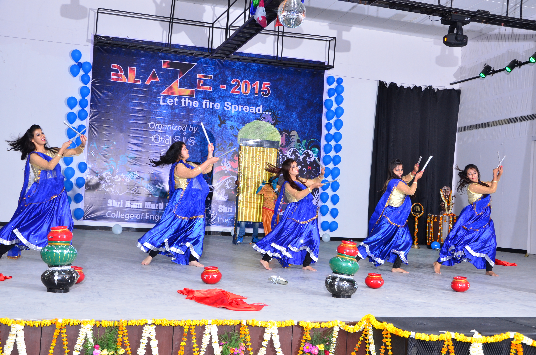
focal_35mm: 45
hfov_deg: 43.7
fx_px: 669
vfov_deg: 29.7
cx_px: 268
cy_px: 178
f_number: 7.1
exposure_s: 1/160
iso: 640
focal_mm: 30
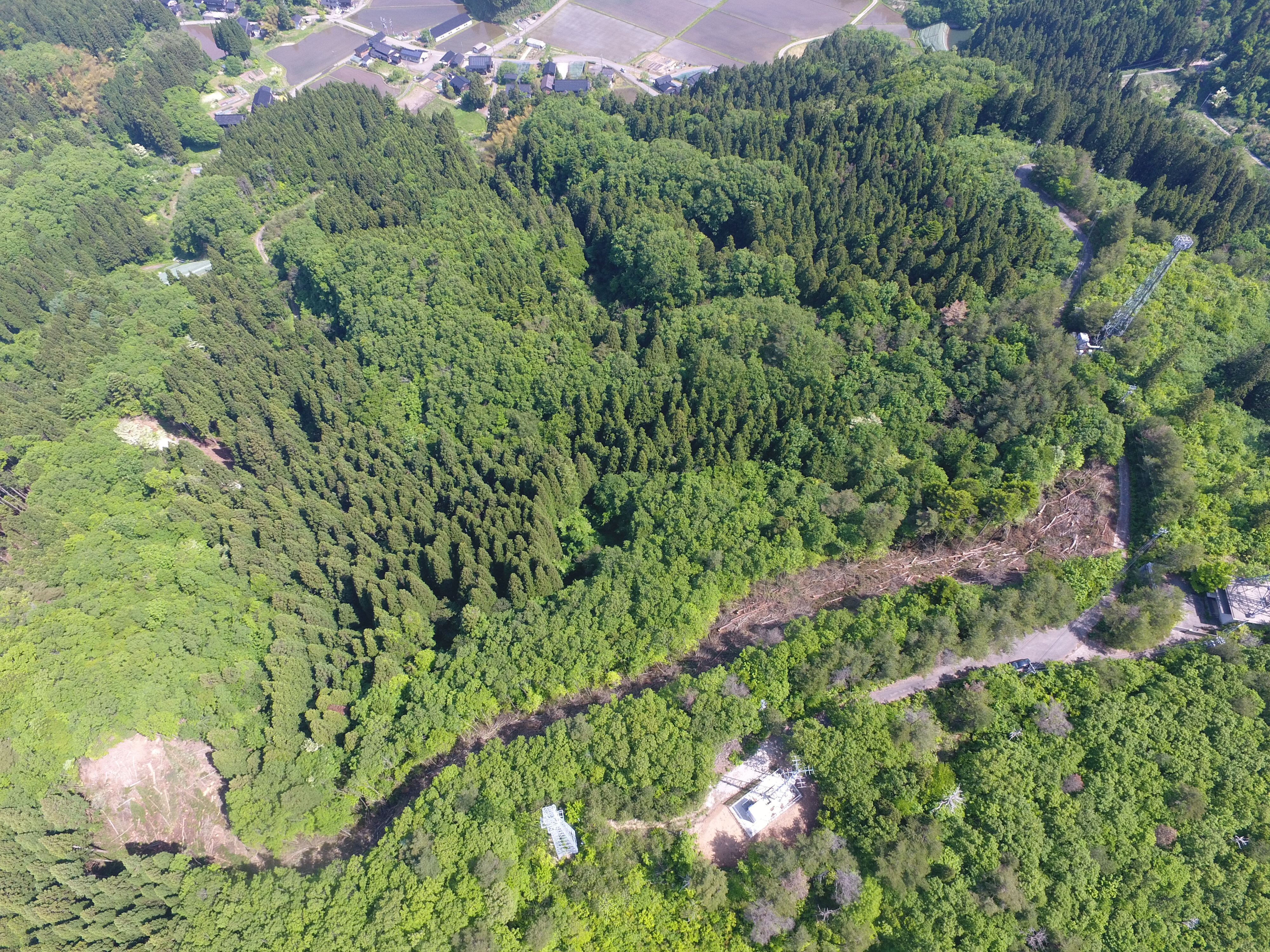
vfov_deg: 66.0
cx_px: 635
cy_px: 476
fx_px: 734
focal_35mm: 20
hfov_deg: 81.7
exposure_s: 1/276
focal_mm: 3.61
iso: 100
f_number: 2.8
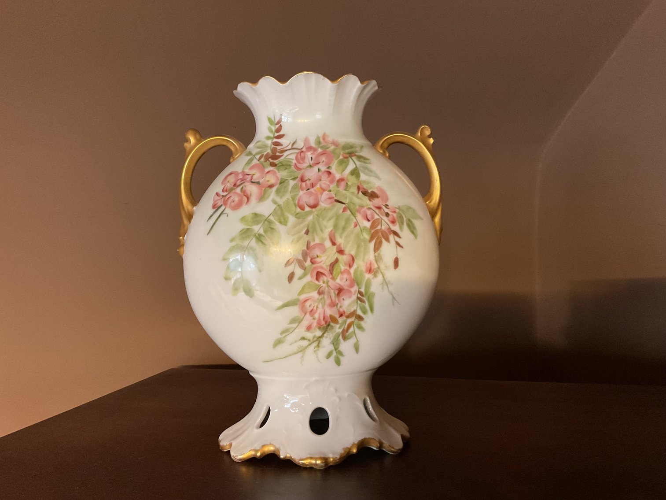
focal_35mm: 29
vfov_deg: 48.2
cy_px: 250
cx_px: 333
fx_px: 558
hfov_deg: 61.7
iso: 320
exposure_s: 1/30
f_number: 1.8
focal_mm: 3
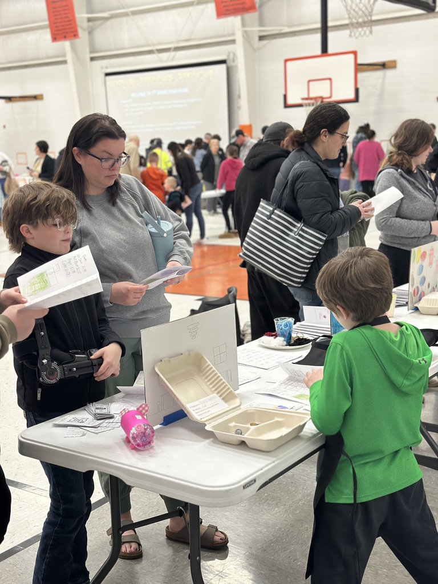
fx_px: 810
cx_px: 219
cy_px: 292
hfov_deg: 30.3
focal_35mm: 48
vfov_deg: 39.7
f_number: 1.78
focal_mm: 6.86
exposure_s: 1/120
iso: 200
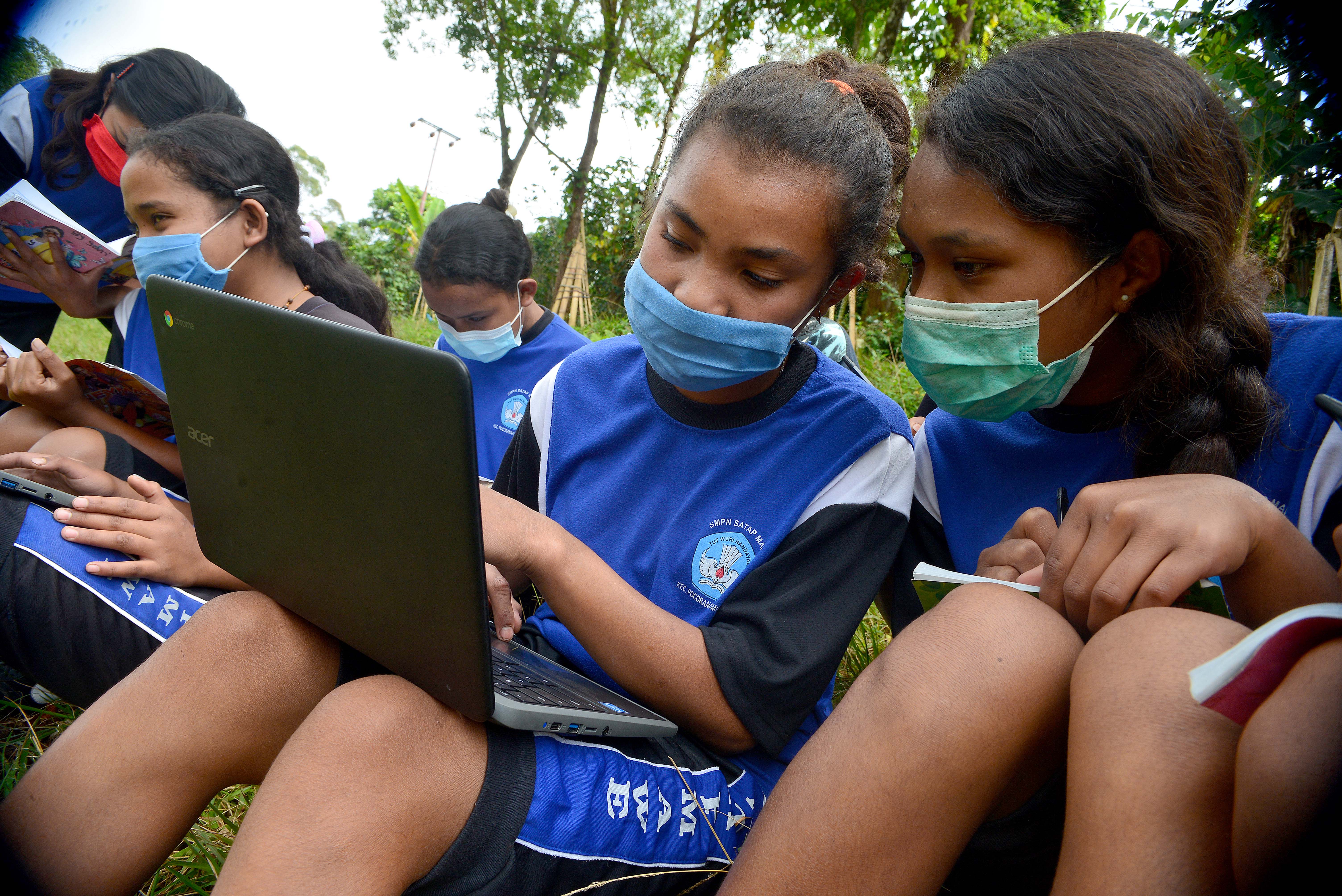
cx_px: 671
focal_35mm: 23
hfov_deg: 76.1
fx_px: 858
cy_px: 448
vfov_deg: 55.2
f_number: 9
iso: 500
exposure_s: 1/125
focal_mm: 23
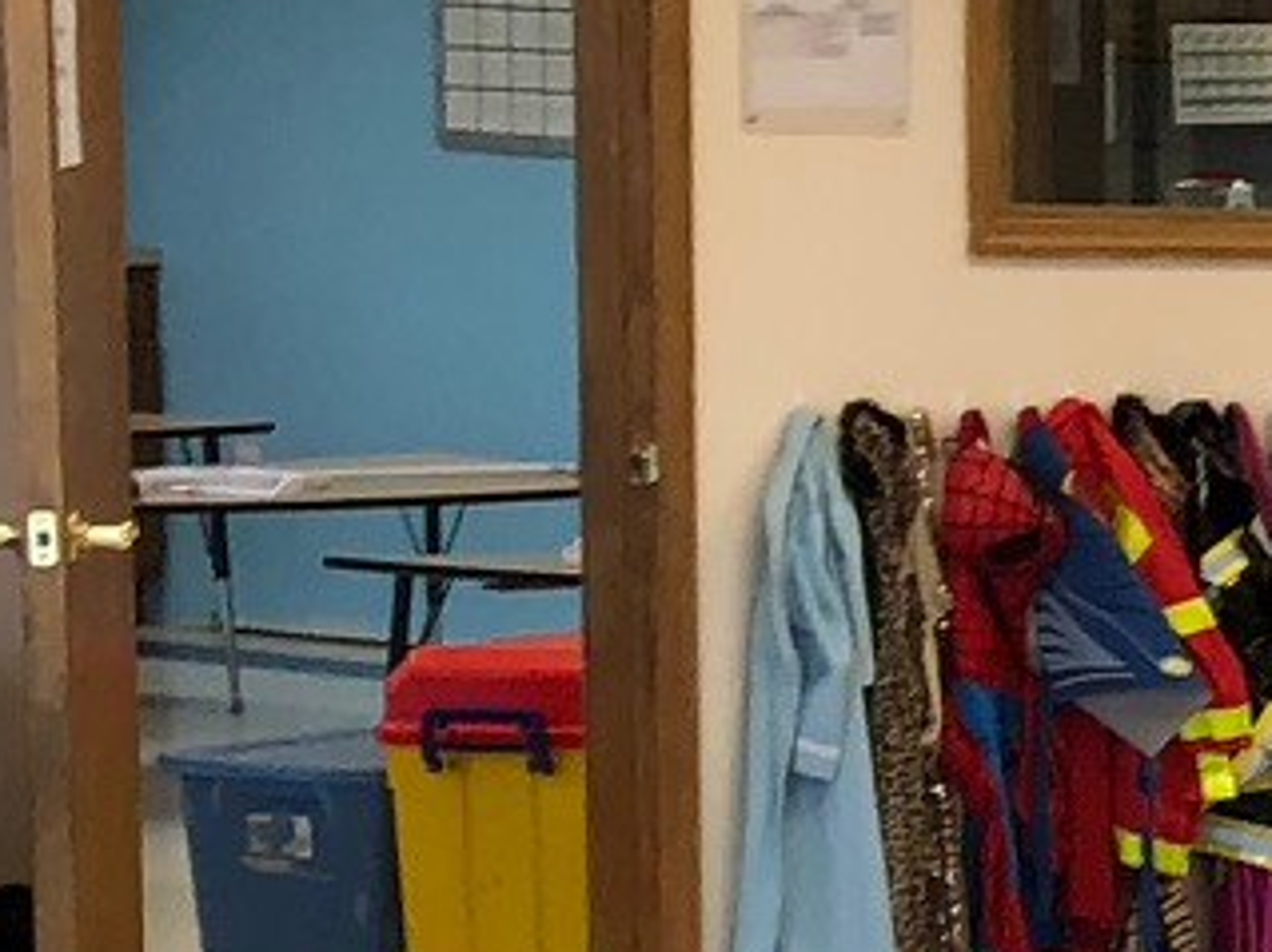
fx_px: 6502
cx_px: 3357
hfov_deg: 9.5
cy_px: 1087
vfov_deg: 8.3
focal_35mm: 177
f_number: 1.8
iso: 64
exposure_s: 1/120
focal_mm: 3.99
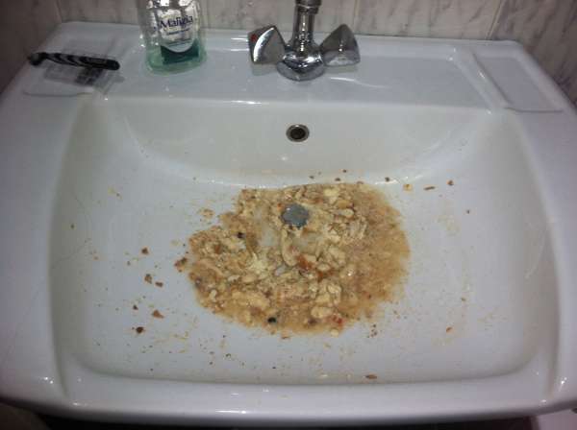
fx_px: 582
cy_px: 215
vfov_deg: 40.6
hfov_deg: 52.7
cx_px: 288
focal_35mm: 35
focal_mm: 3.85
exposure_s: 1/16
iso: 80
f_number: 2.8
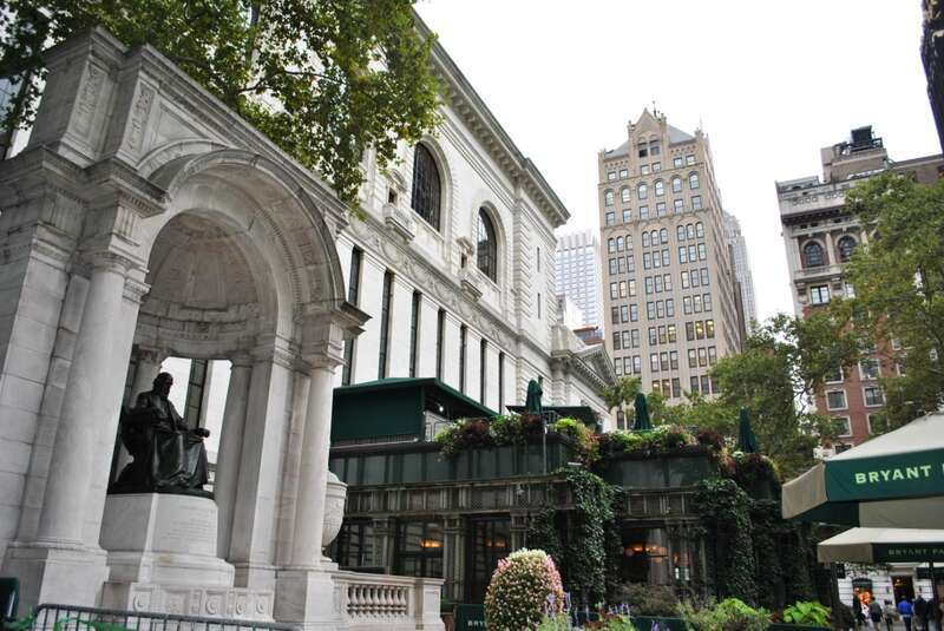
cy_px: 316
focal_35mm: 27
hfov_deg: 67.3
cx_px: 472
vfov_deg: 48.0
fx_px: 709
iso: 160
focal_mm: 18
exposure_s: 1/125
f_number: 3.5
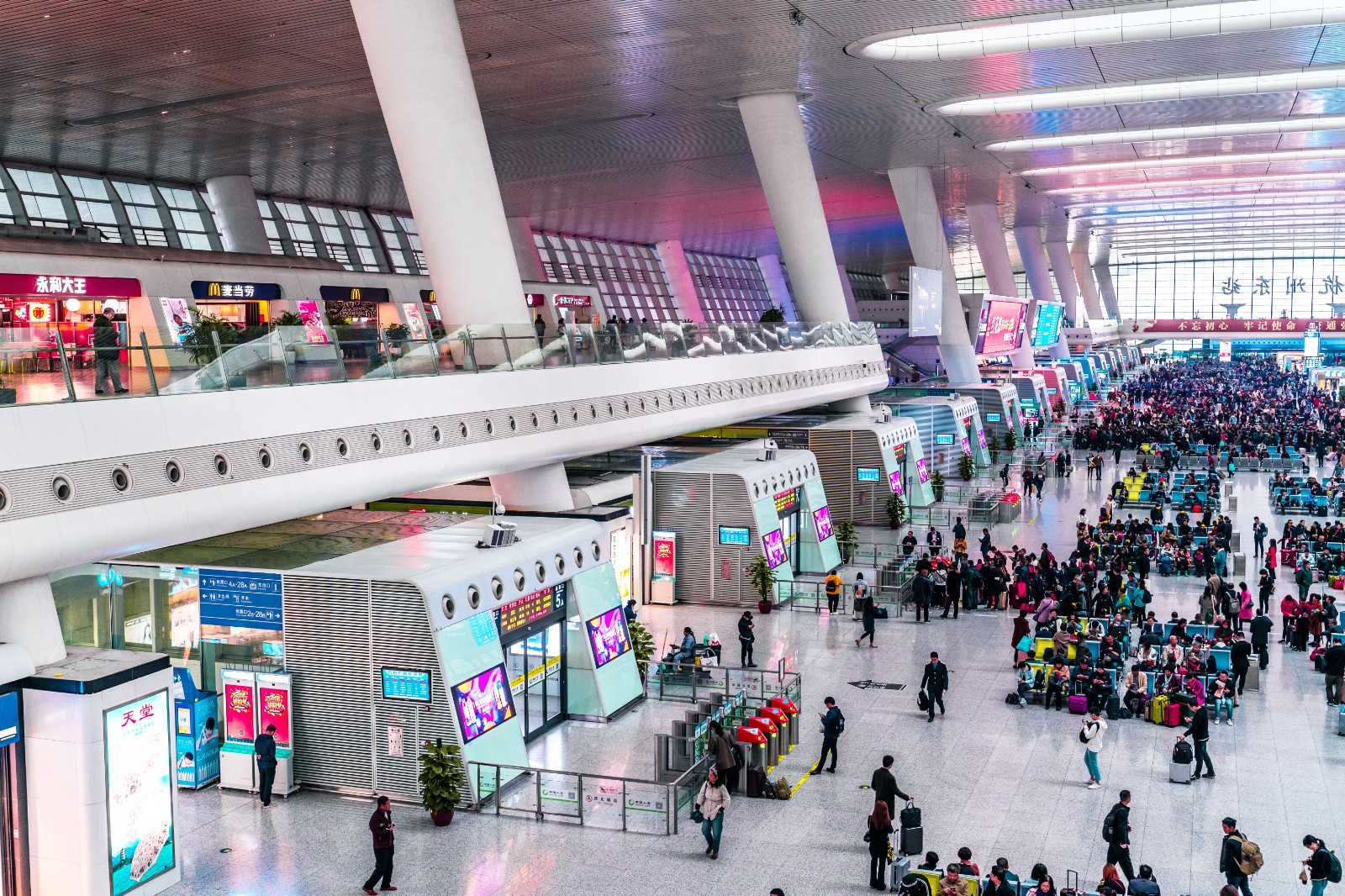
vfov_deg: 35.0
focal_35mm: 38
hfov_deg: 50.7
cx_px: 672
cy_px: 448
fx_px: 1419
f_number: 5
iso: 1000
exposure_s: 1/50
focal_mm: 38
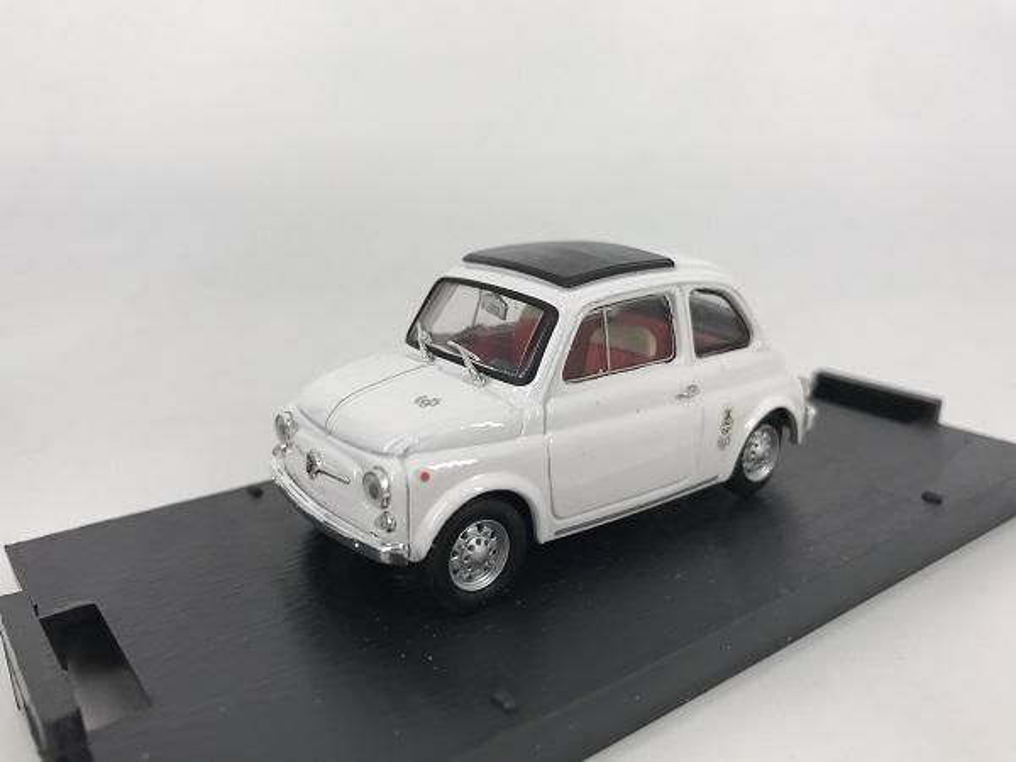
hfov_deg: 63.4
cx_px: 508
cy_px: 381
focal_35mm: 28
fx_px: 822
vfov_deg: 49.7
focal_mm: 3.99
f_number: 1.8
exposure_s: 1/463
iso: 20
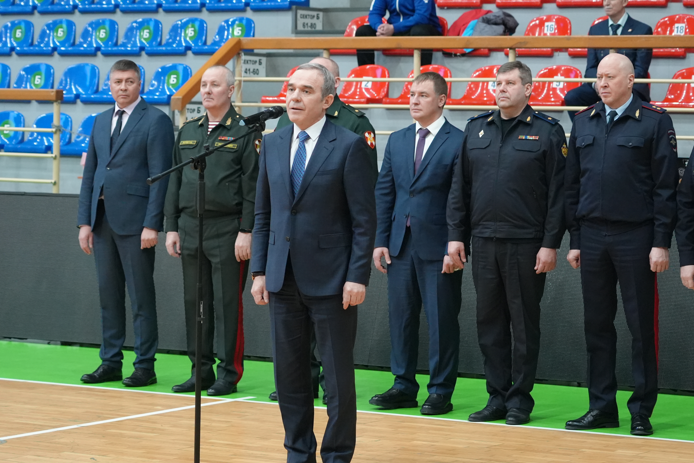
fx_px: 2352
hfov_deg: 16.8
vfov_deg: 11.2
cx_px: 355
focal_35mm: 122
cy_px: 236
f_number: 4
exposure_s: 1/160
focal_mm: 75
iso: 4000
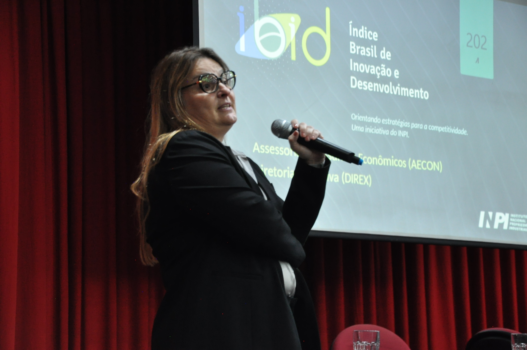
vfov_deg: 14.7
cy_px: 175
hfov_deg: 21.9
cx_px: 264
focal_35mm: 93
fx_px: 1360
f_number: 7.1
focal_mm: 62
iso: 1250
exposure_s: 1/30
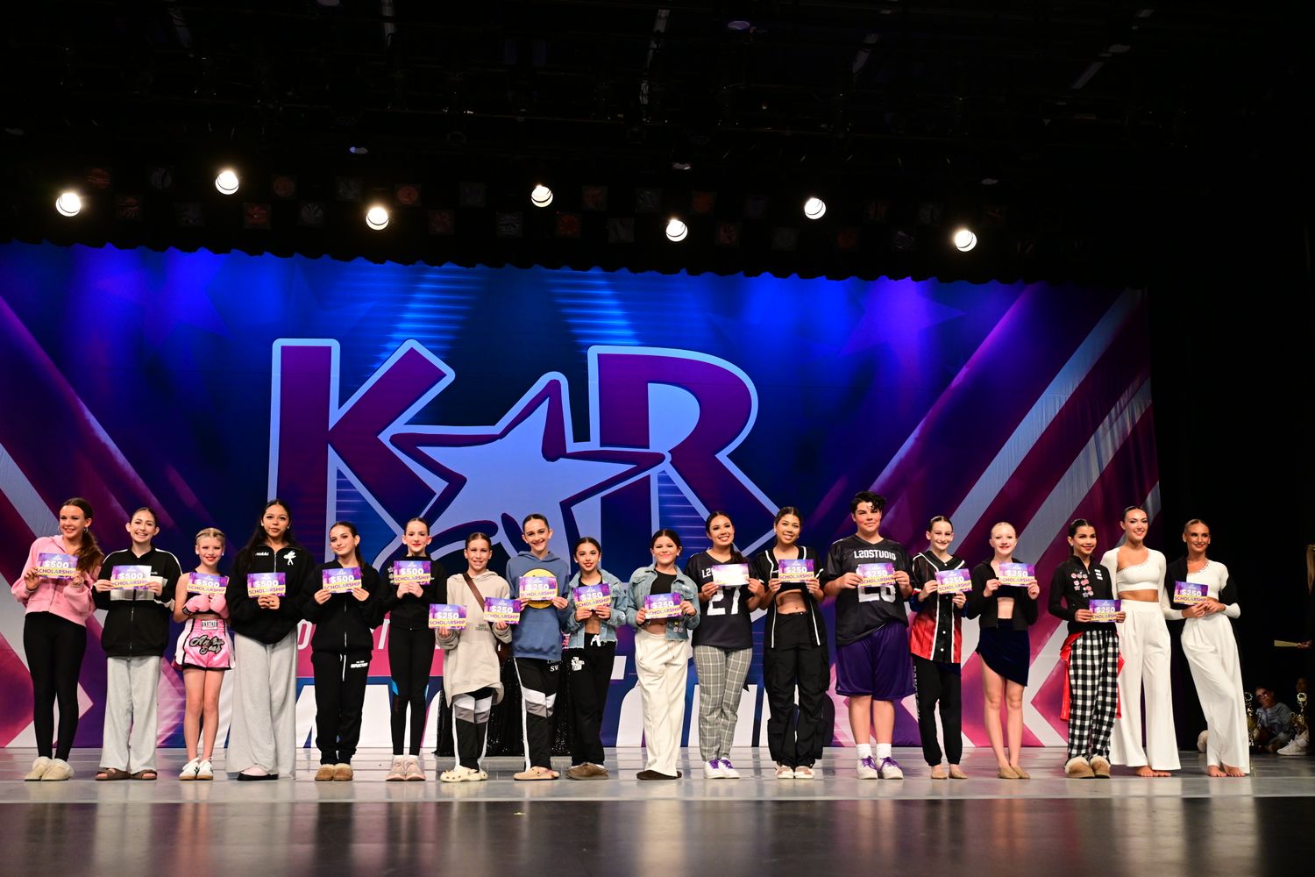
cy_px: 438
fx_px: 1351
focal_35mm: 37
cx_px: 658
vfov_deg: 35.9
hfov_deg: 51.9
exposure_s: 1/800
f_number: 3.5
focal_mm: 37
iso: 2500
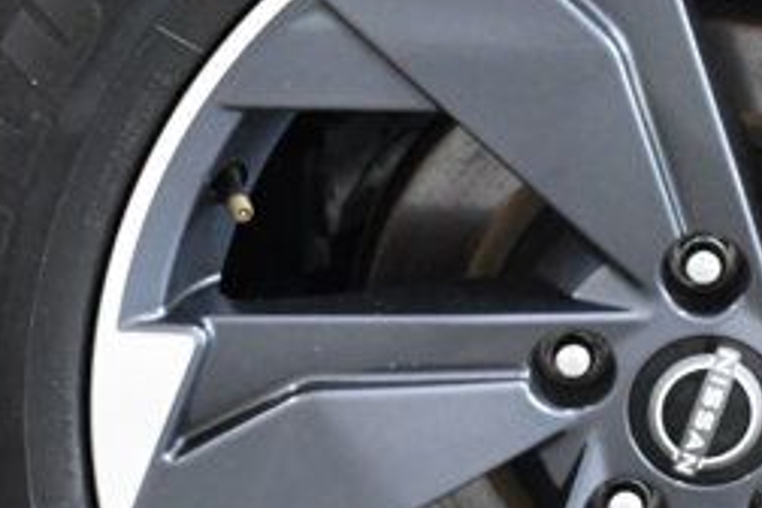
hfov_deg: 8.4
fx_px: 5164
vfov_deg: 5.6
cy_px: 318
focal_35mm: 244
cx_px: 653
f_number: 7.1
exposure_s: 1/200
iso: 2500
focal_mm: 40
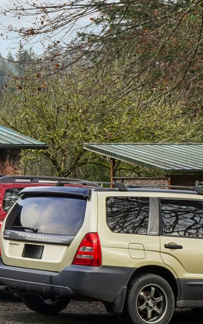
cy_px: 205
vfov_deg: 17.4
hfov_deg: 9.2
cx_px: -358
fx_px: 1062
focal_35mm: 120
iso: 400
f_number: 8
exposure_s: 1/100
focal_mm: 31
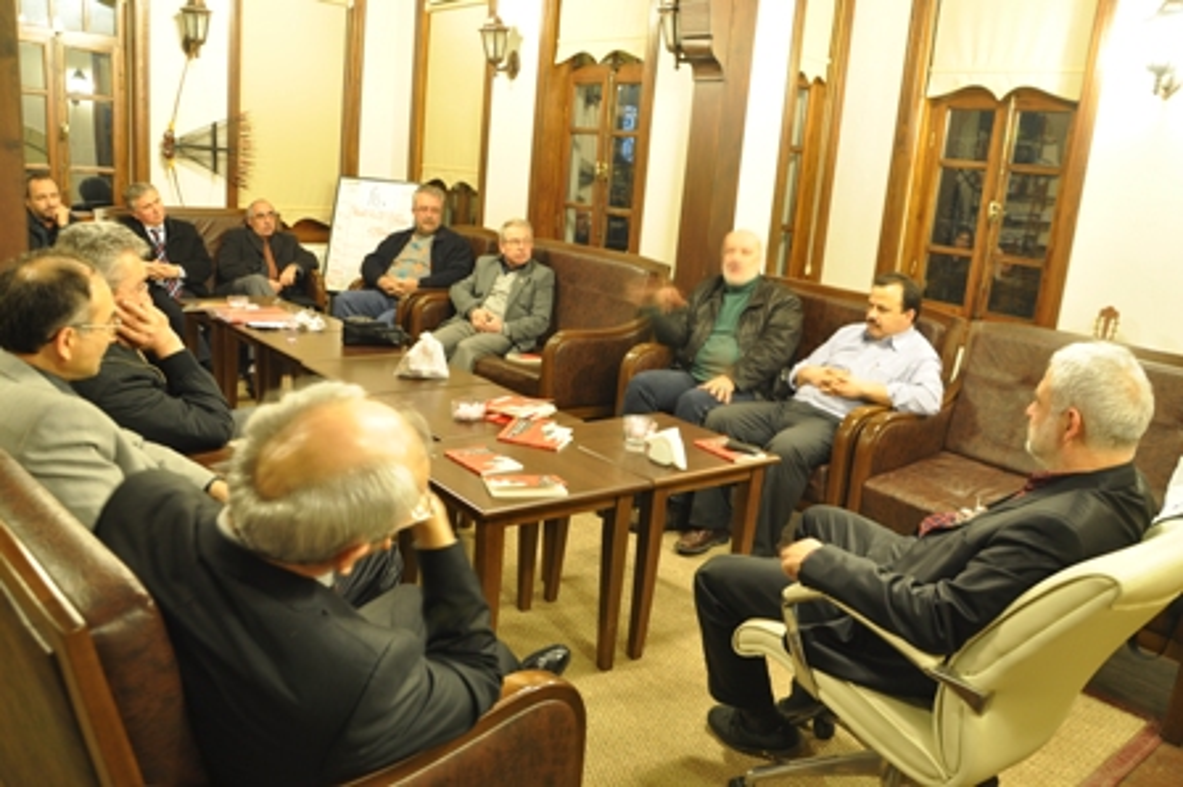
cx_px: 592
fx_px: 887
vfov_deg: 47.9
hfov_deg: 67.4
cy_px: 394
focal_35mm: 27
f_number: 5.6
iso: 200
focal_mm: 18
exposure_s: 2.5
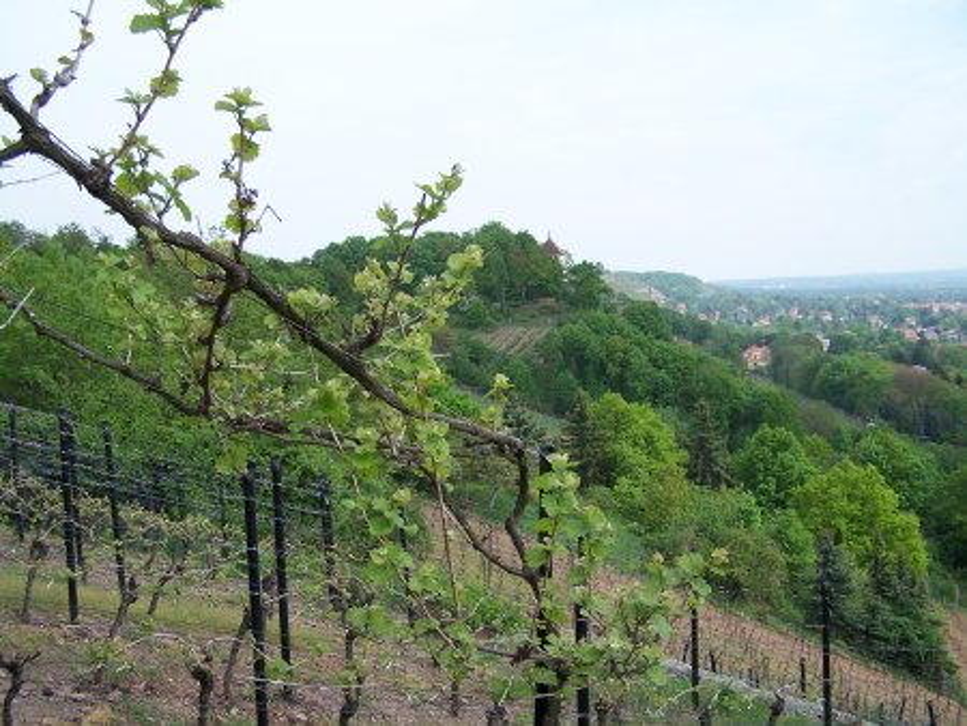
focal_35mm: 38
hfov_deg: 49.0
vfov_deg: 37.8
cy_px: 363
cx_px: 484
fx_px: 1062
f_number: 2.8
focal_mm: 6.3
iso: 80
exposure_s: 1/640
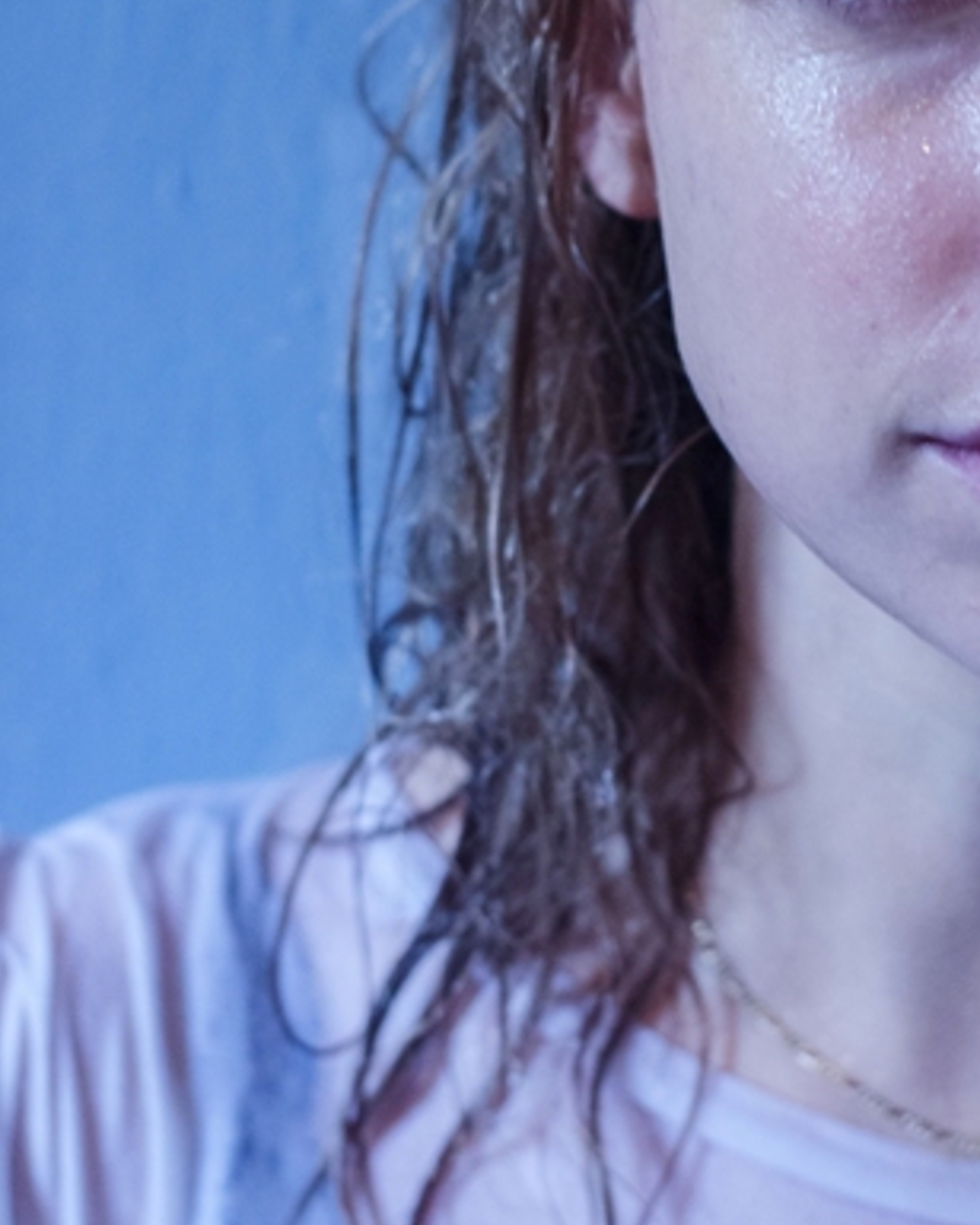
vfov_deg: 15.5
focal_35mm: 124
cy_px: 339
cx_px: 601
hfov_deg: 12.4
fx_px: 4496
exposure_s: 1/60
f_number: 1.8
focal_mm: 50
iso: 2000
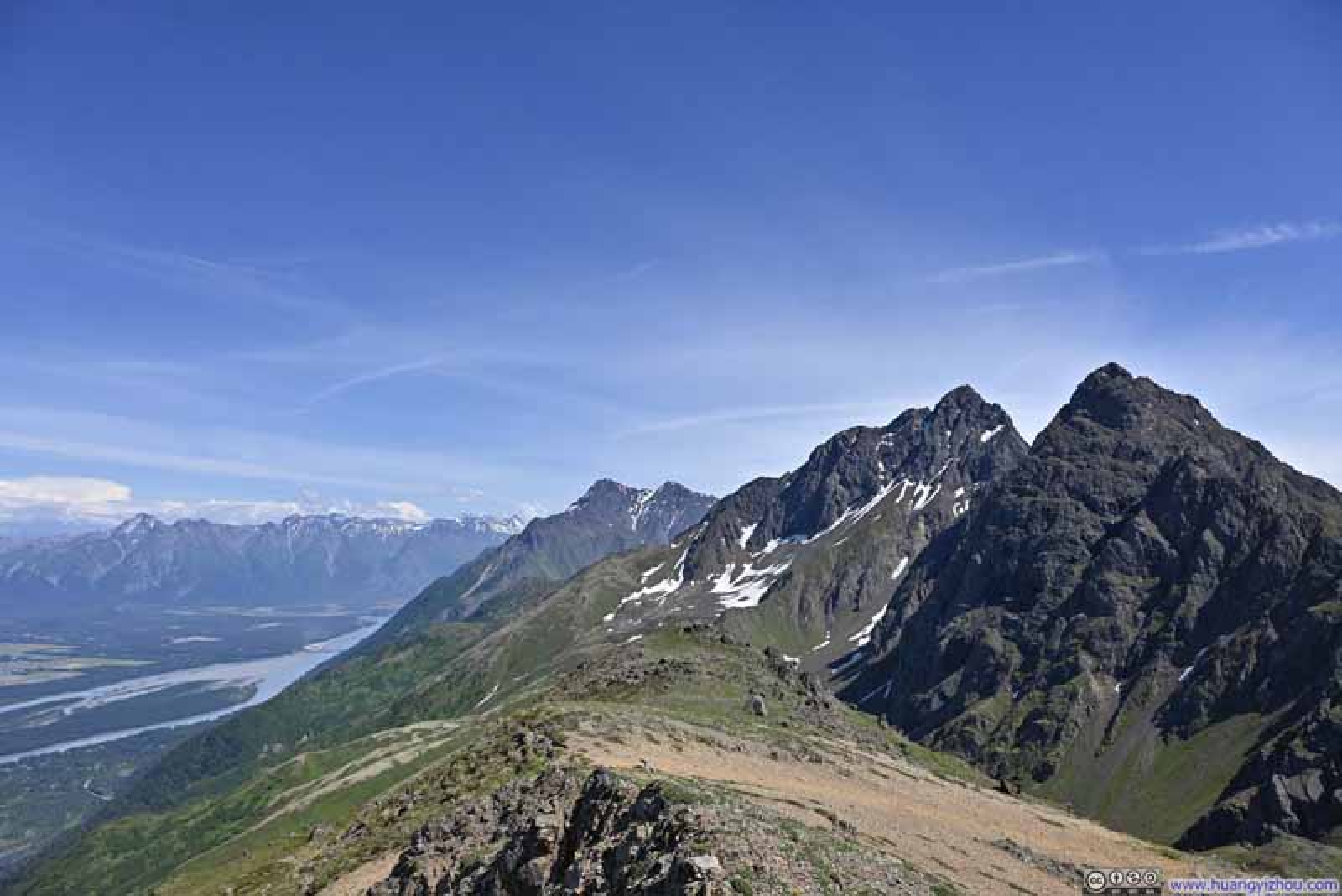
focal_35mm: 24
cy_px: 448
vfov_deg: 53.2
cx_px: 671
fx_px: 895
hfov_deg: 73.7
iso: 100
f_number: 5.6
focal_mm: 24
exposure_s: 1/1250
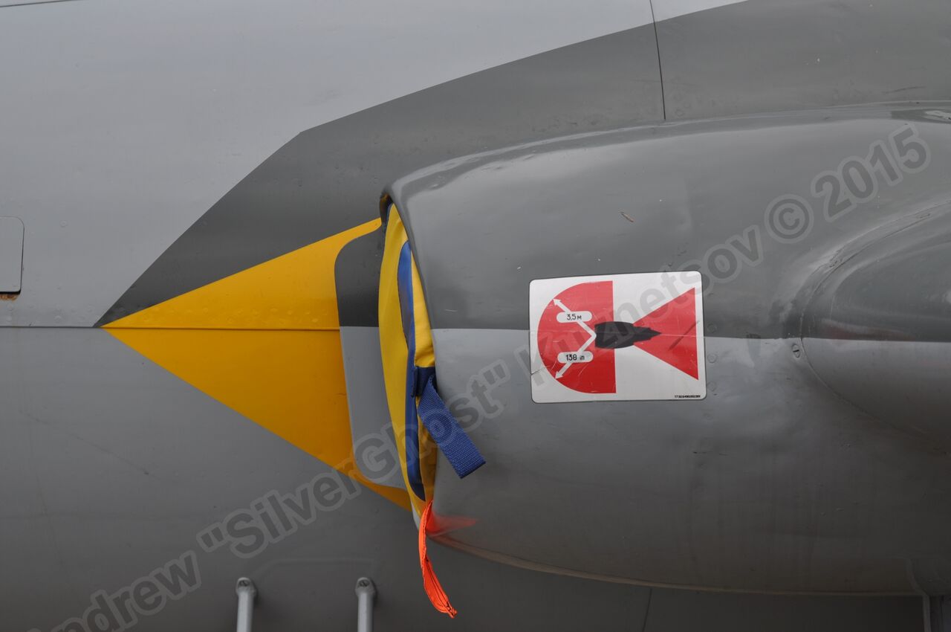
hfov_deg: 46.5
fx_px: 1108
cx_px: 476
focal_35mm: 42
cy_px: 316
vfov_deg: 31.8
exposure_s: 1/100
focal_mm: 28
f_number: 5.6
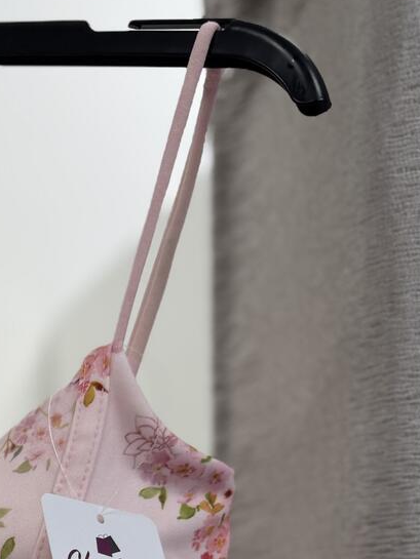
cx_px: -141
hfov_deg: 20.2
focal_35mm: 66
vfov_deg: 25.2
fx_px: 1067
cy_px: 737
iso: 50
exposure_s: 1/100
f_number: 1.78
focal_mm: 6.76
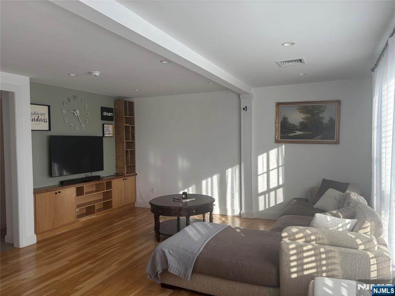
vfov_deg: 53.1
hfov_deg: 67.3
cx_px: 198
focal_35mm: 26
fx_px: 297
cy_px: 148
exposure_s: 1/292
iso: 50
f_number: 1.6
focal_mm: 5.96
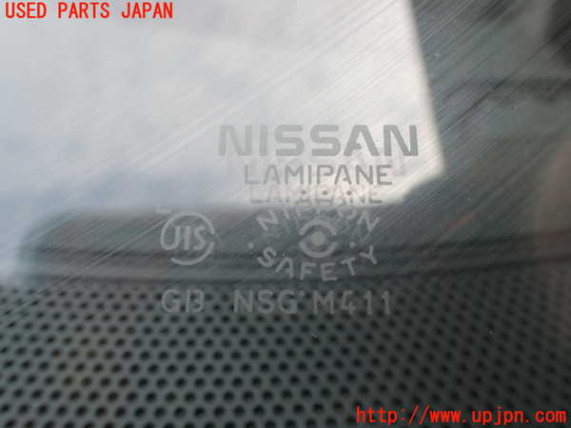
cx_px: 286
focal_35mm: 30
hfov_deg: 60.0
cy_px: 214
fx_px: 495
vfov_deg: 46.8
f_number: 3.2
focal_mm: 5.4
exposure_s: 1/160
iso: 100
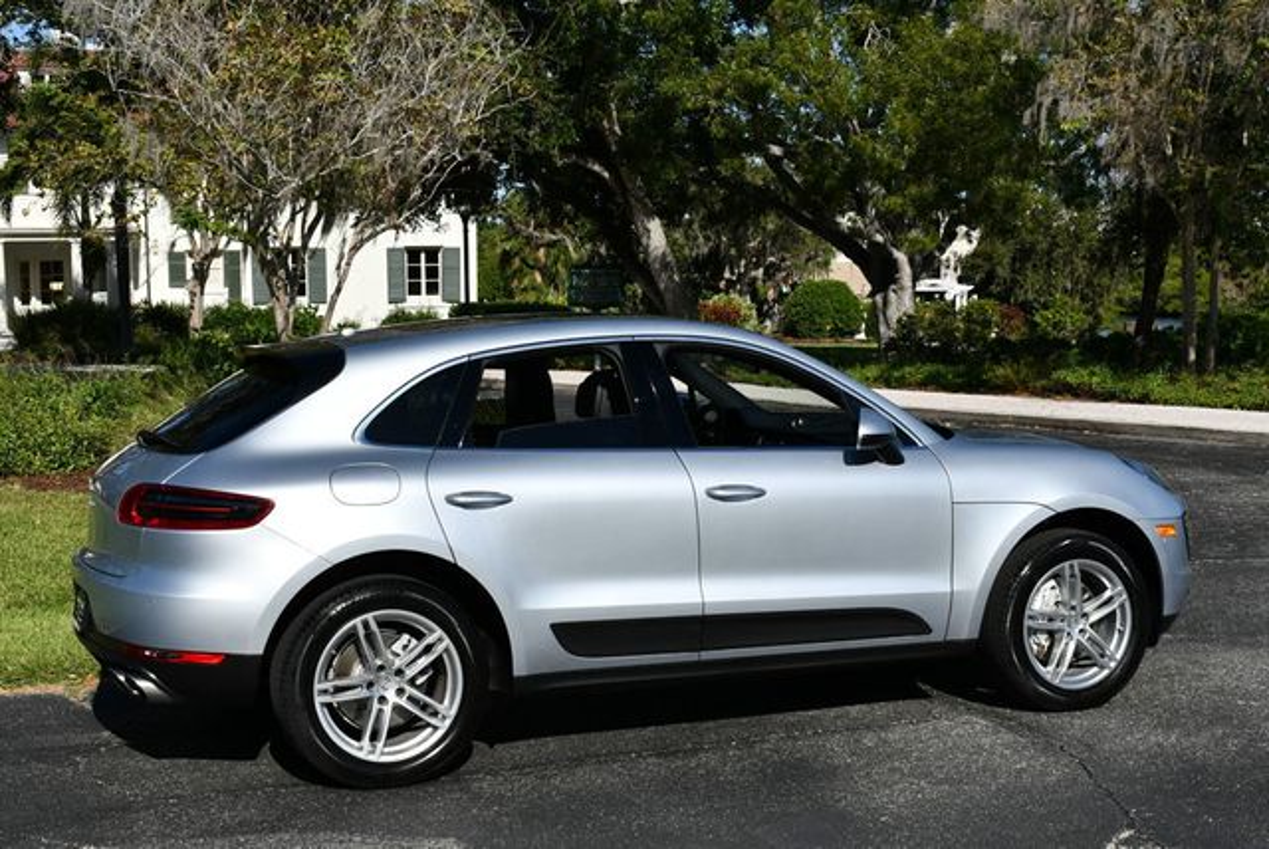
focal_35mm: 52
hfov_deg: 38.2
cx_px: 634
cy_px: 424
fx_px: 1835
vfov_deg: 26.0
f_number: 10
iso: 100
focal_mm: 26
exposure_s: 1/400
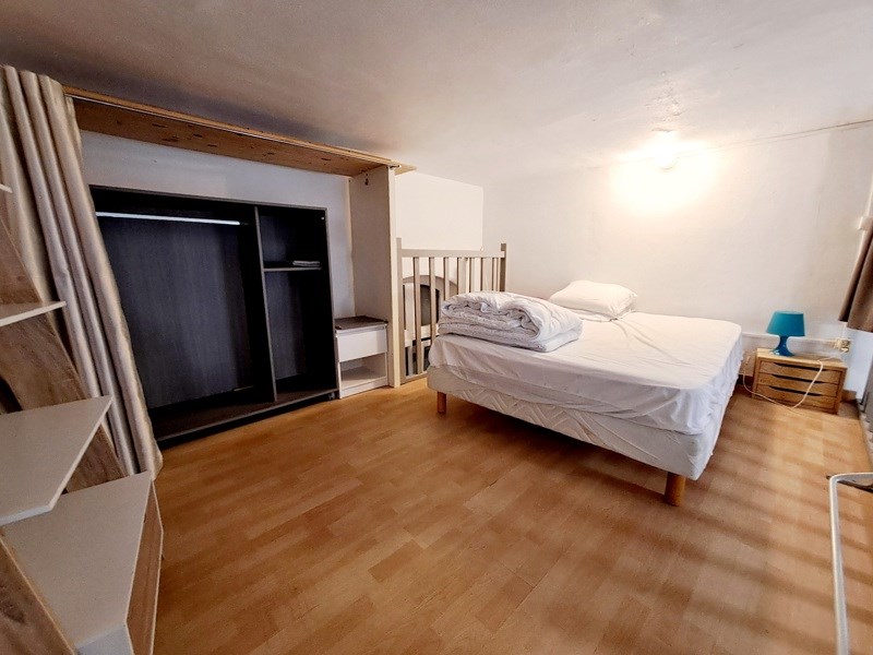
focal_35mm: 13
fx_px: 328
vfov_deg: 89.9
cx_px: 436
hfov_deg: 106.2
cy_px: 328
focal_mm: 1.42
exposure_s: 1/25
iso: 250
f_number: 2.2
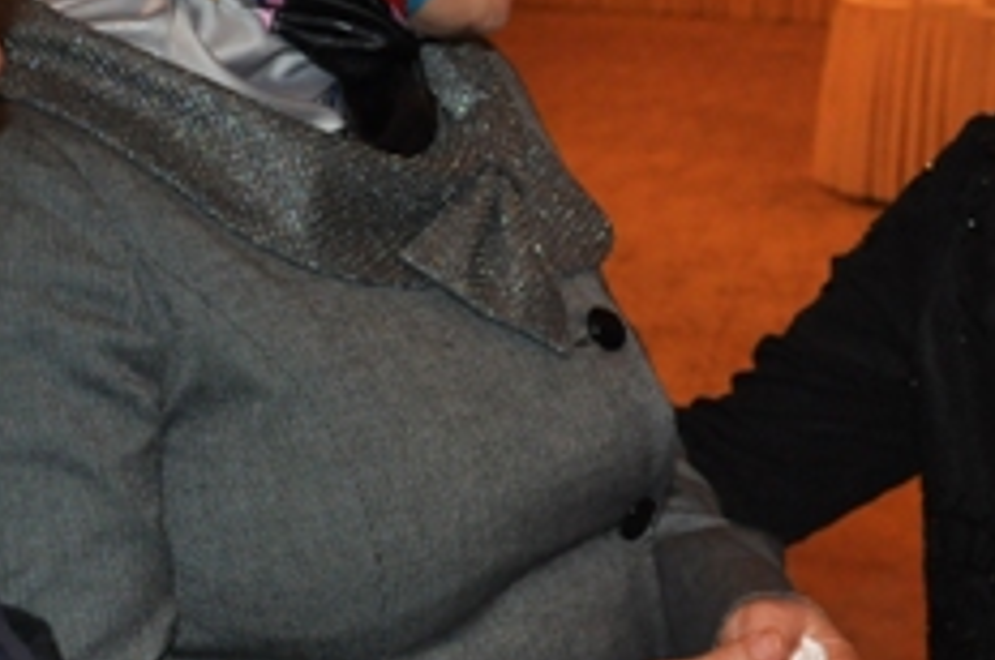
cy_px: 259
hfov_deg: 22.4
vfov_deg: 15.0
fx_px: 2512
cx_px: 459
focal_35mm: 91
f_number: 4.5
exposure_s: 1/60
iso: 1250
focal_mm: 22
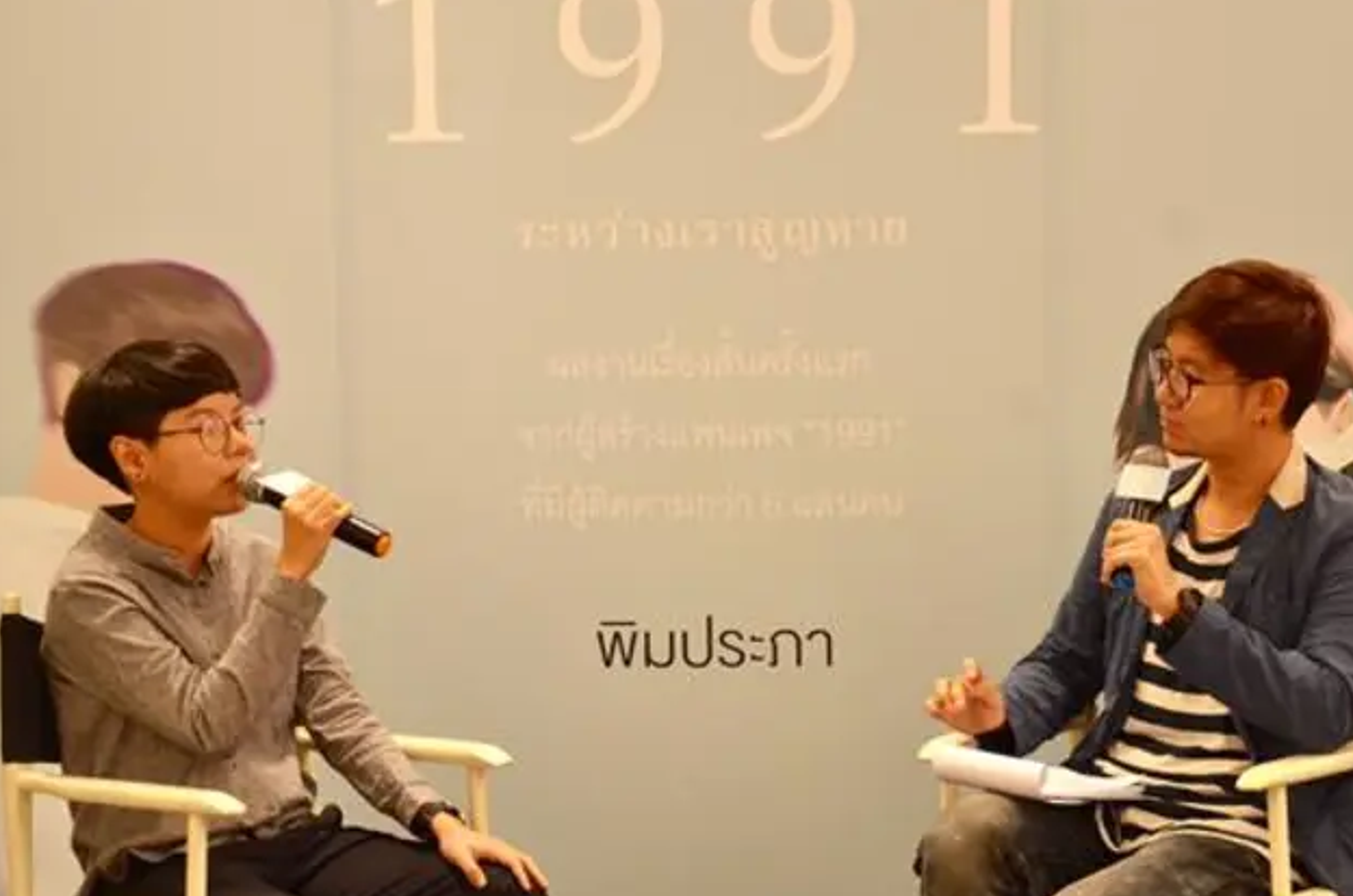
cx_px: 718
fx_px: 2812
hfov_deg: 27.0
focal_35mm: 75
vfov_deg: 18.1
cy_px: 497
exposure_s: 1/50
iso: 800
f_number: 4.5
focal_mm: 40
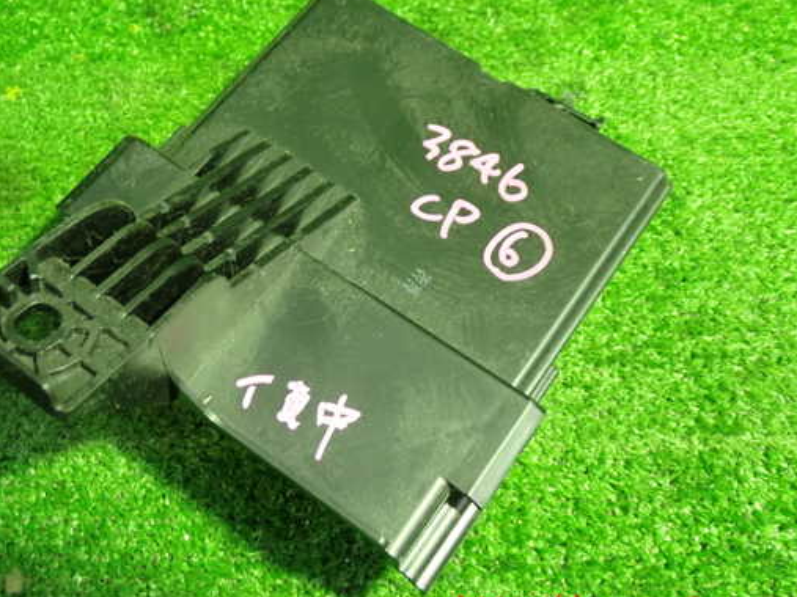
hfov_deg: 42.0
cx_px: 341
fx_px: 1036
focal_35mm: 45
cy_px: 278
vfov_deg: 32.2
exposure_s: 1/30
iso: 800
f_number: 2.7
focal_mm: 6.83
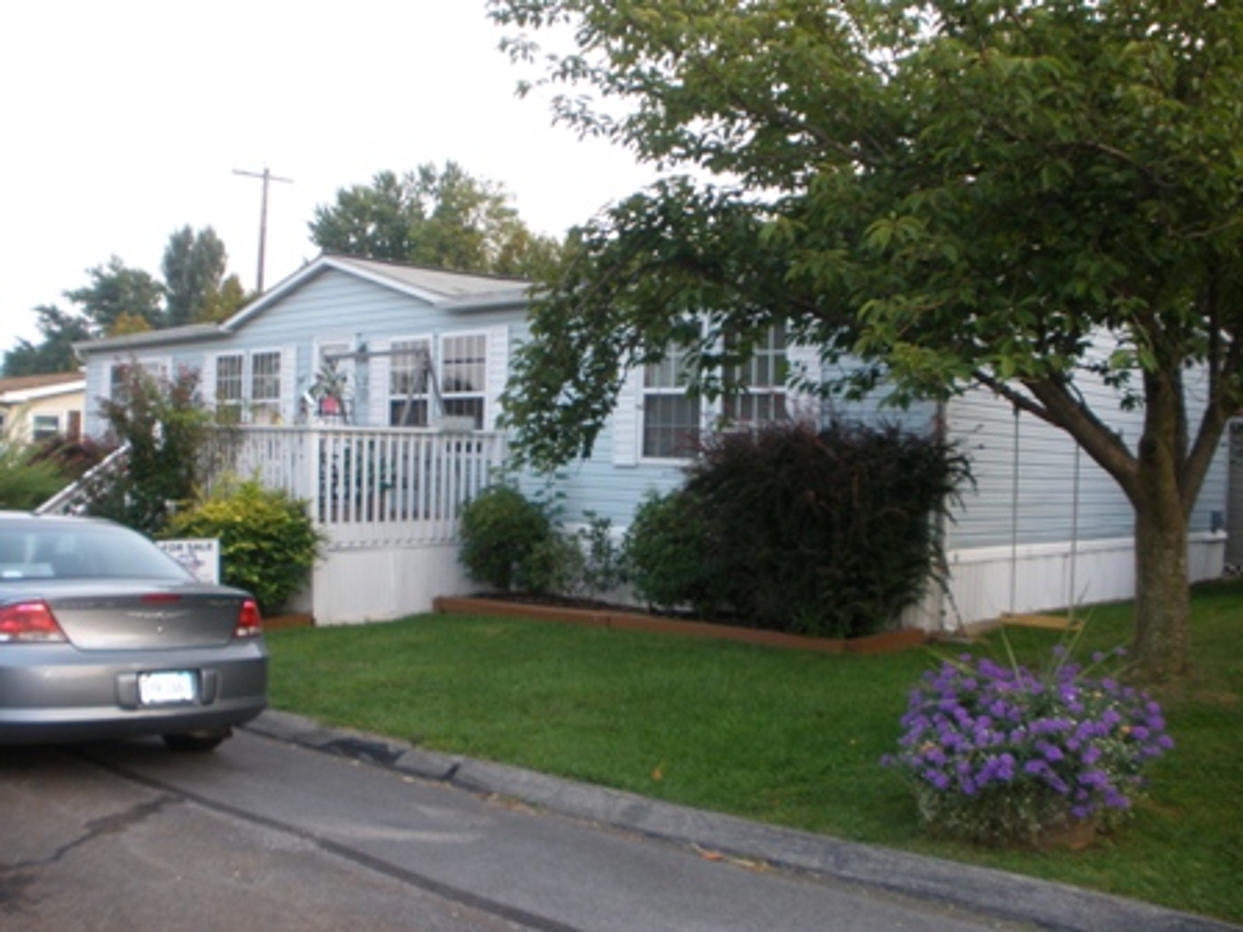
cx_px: 622
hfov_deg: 51.4
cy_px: 466
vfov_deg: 39.7
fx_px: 1293
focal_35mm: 36
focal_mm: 6.3
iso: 100
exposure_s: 1/30
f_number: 3.5
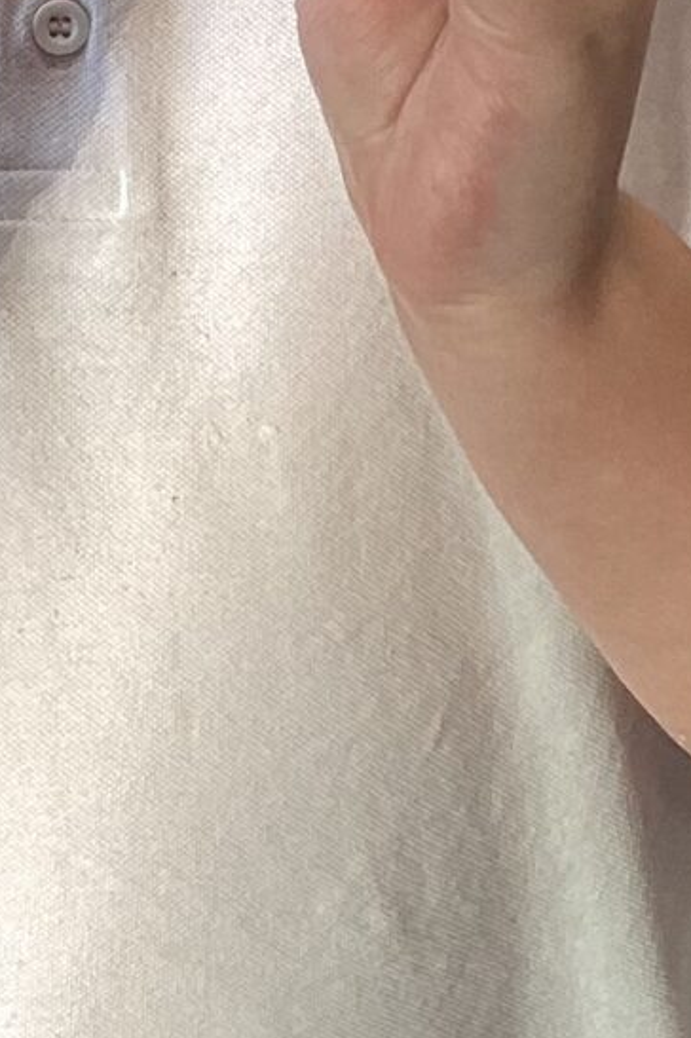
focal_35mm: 151
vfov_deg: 13.4
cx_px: 232
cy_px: 6
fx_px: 4353
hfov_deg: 9.1
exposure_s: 1/60
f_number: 2.4
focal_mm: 3.3
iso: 50
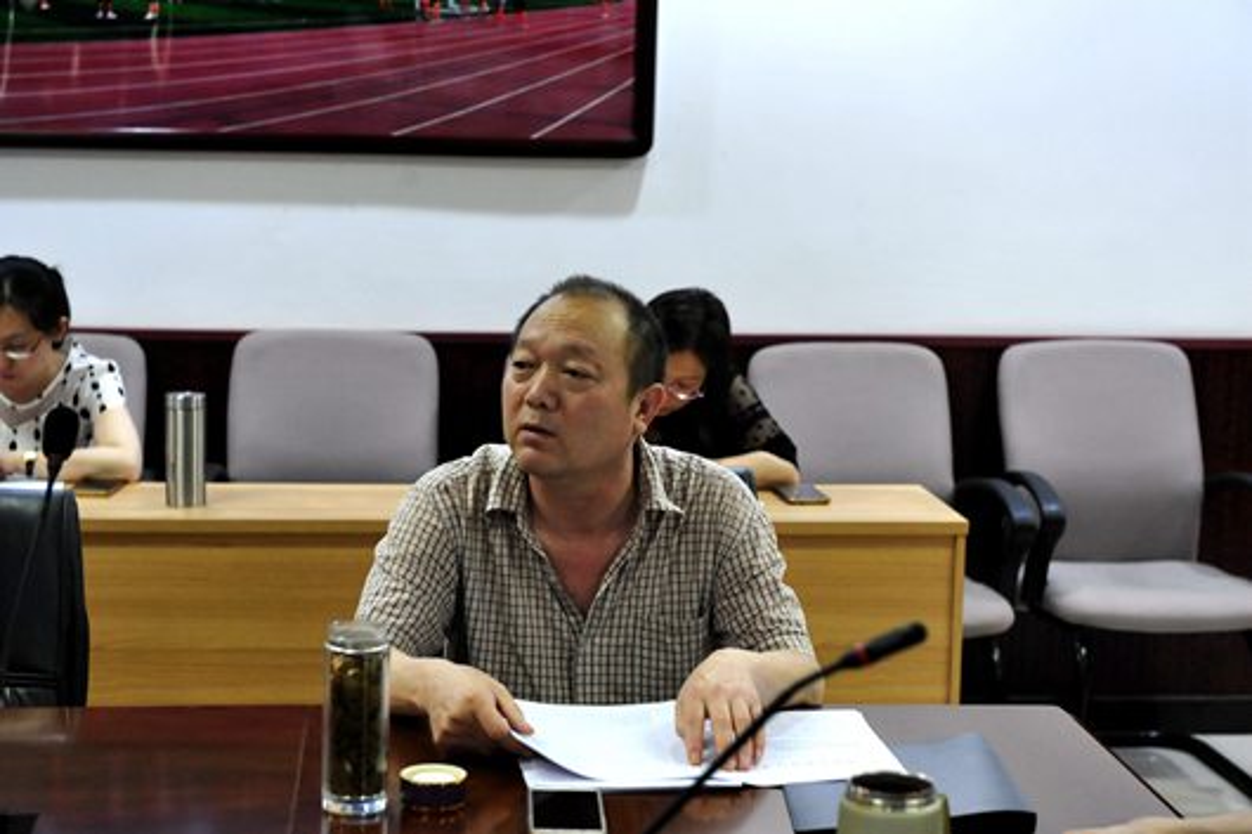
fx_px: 2434
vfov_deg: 19.4
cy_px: 417
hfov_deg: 28.9
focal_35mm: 70
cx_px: 626
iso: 3600
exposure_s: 1/80
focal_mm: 70
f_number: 5
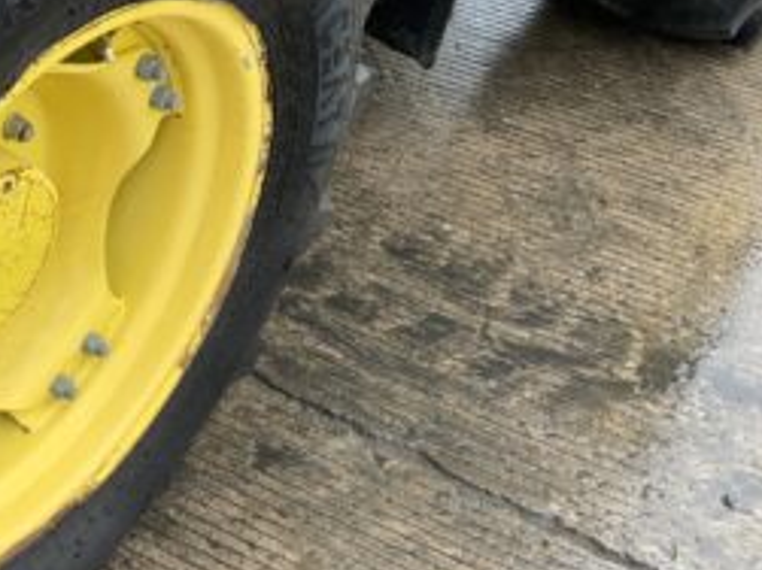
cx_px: -58
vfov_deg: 19.9
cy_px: 267
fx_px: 1628
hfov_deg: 24.7
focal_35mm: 74
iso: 64
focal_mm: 3
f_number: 1.8
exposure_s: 1/97
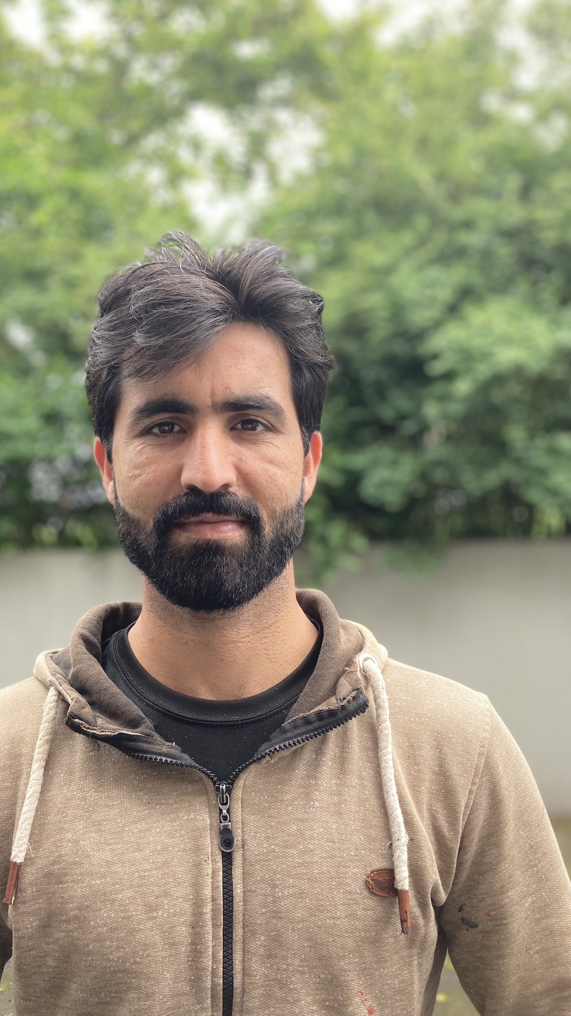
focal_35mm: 31
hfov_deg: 37.5
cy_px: 509
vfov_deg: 62.6
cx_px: 203
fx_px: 834
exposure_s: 1/121
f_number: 1.8
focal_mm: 3.99
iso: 40
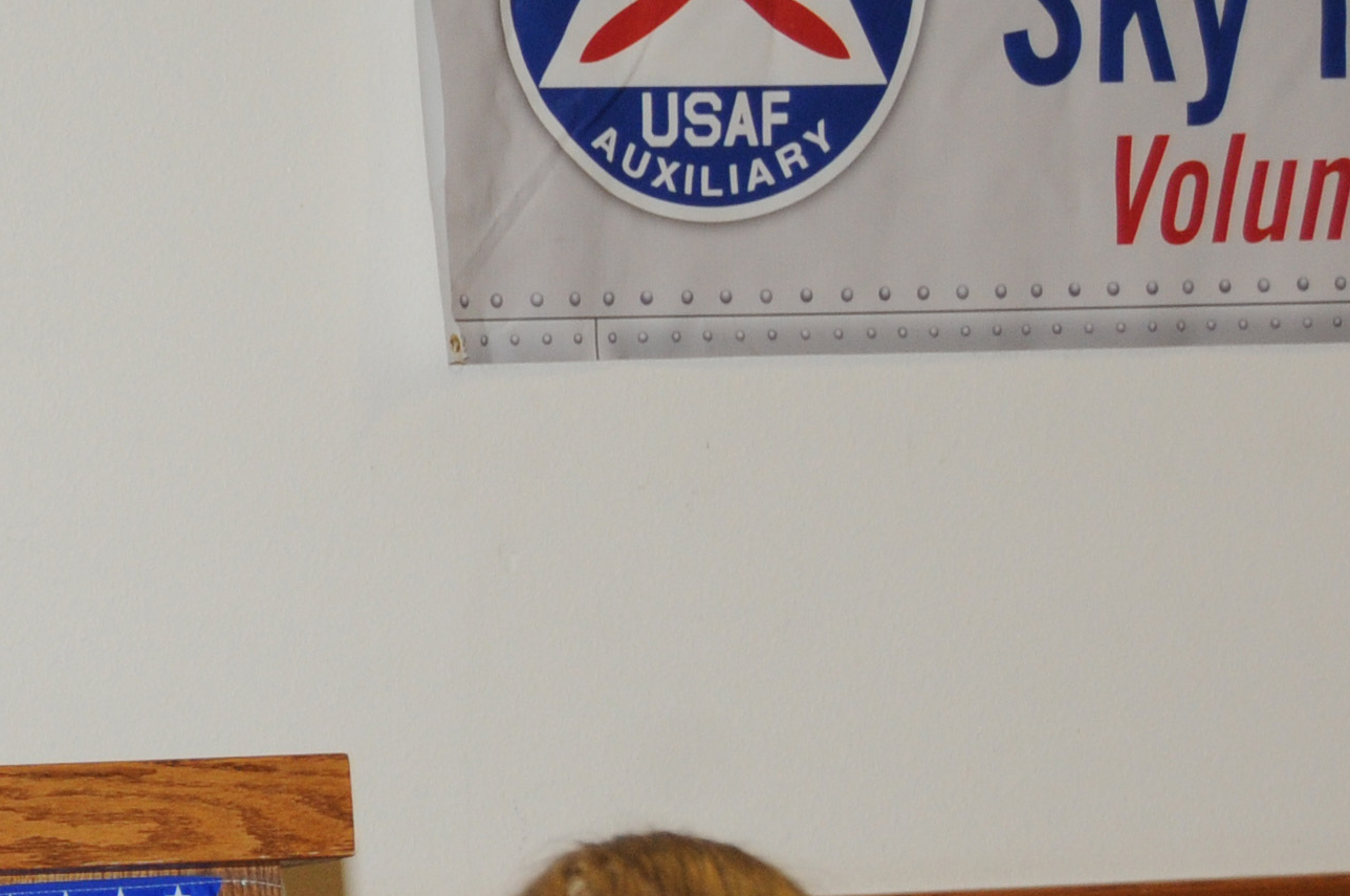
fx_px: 10286
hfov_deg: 7.4
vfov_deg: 5.0
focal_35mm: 275
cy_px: 379
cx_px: -677
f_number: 6.3
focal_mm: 55
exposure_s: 1/60
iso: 500
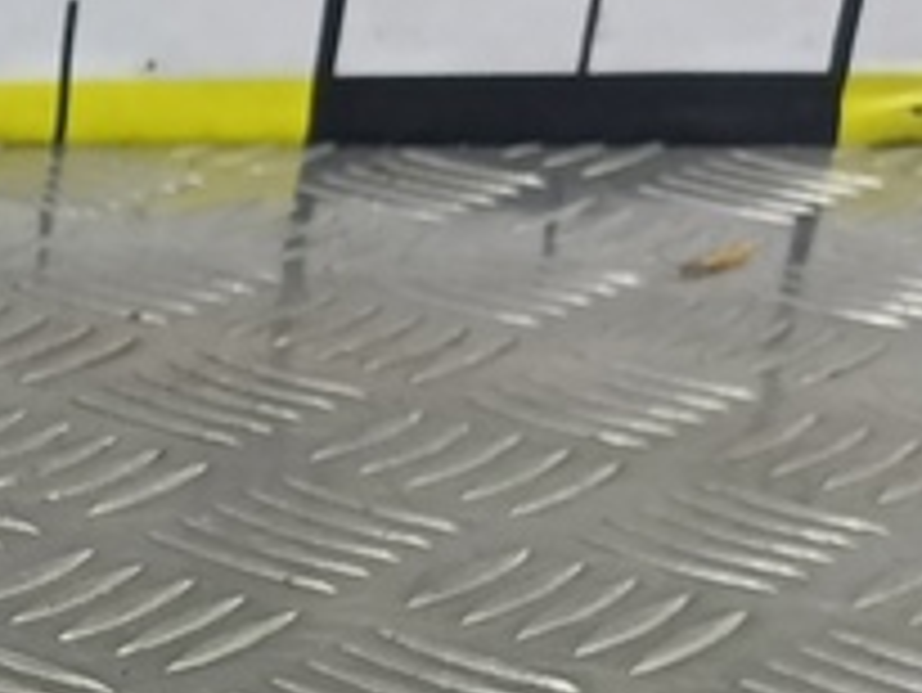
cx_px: -729
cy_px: 1422
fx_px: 3065
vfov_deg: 11.5
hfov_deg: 14.9
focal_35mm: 115
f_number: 1.6
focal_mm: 4.11
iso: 127
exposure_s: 1/50
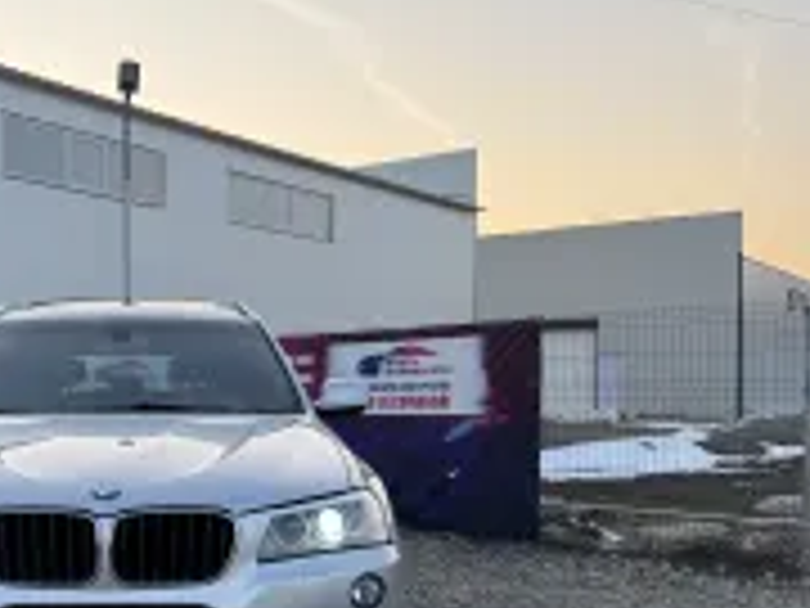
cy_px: 419
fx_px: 1123
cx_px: 148
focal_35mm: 48
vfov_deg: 30.0
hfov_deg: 38.0
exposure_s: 1/805
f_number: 1.78
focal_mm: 6.76
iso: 80
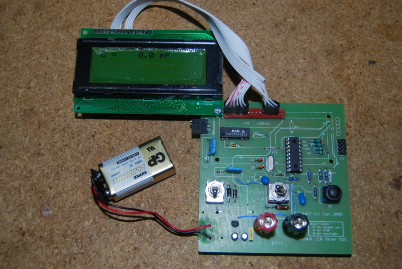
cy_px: 131
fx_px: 503
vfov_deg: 30.0
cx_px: 195
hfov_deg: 43.5
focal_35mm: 45
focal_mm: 28
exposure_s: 1/125
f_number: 4.2
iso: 100
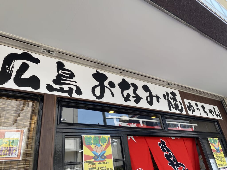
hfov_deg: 67.3
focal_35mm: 26
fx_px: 170
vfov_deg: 53.0
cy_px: 85
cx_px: 114
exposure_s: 1/315
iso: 32
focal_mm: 4.25
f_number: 1.8
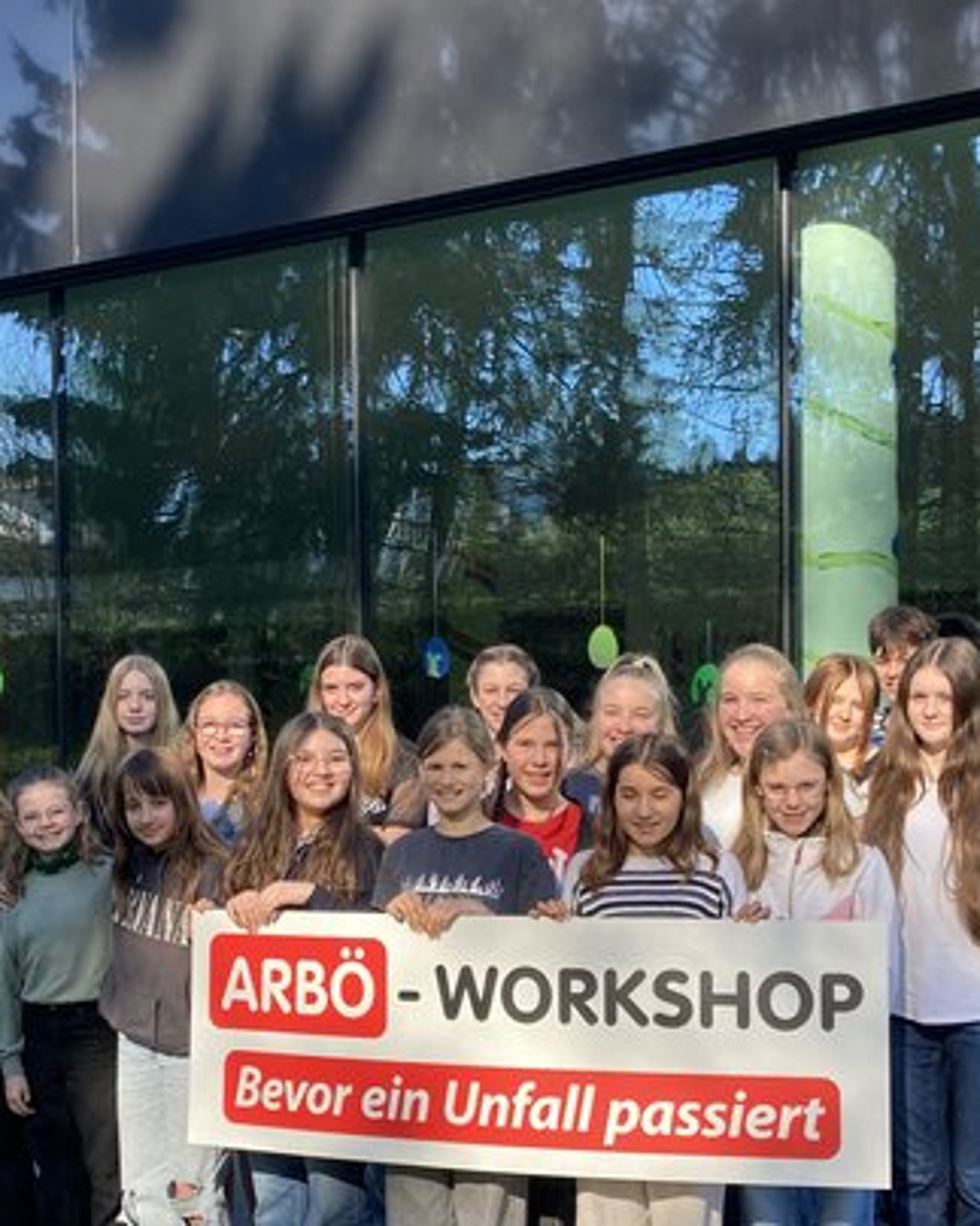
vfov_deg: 35.8
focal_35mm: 52
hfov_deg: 29.1
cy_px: 777
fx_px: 1886
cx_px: 455
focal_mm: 3.99
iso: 20
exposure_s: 1/345
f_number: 1.8
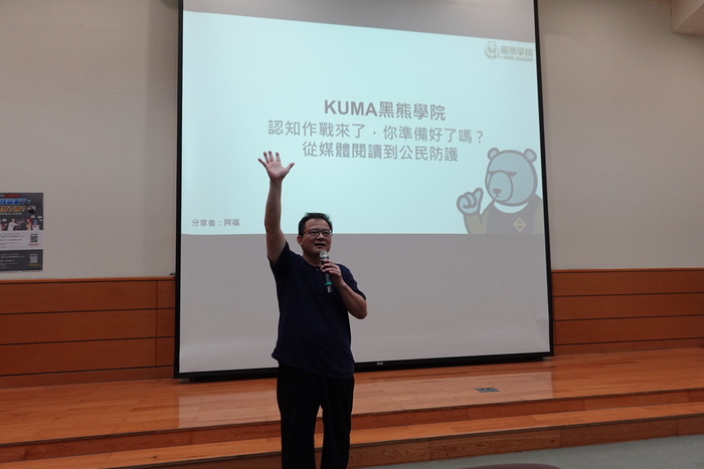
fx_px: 469
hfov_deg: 73.7
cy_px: 234
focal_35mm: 24
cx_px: 352
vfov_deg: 53.2
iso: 320
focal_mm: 9.05
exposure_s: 1/100
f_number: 2.8
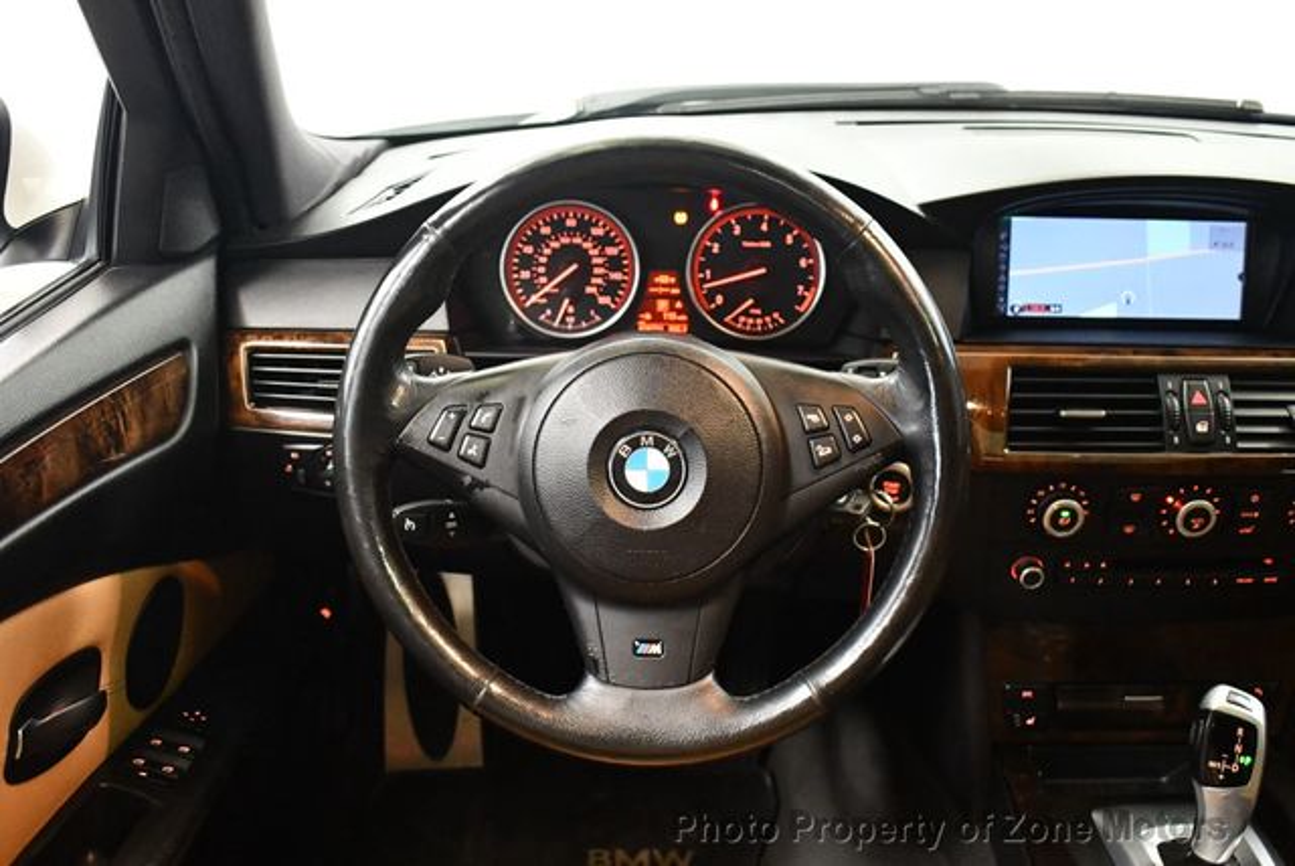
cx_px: 648
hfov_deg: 53.1
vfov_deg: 36.9
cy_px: 433
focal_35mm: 36
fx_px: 1296
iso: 5000
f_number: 3.5
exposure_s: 1/60
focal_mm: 18
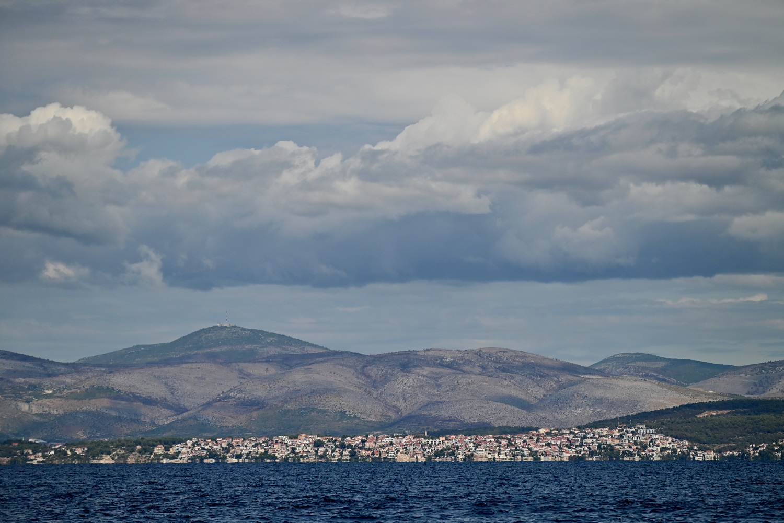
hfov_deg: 12.1
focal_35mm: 170
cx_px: 392
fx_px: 3703
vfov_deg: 8.1
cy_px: 262
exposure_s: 1/6400
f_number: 5
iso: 250
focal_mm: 170
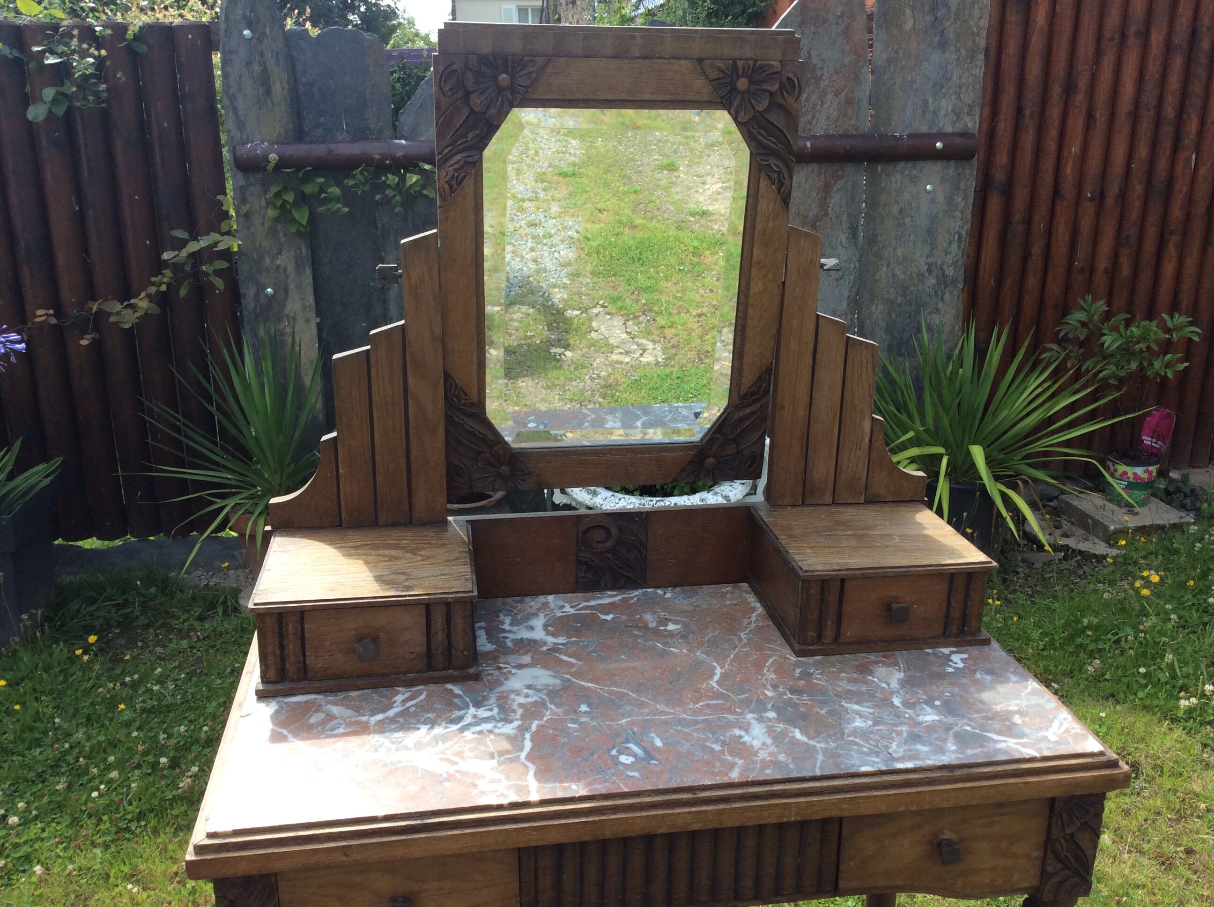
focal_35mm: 32
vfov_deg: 44.1
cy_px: 454
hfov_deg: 56.9
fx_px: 1121
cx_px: 607
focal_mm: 3.3
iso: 32
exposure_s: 1/465
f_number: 2.4
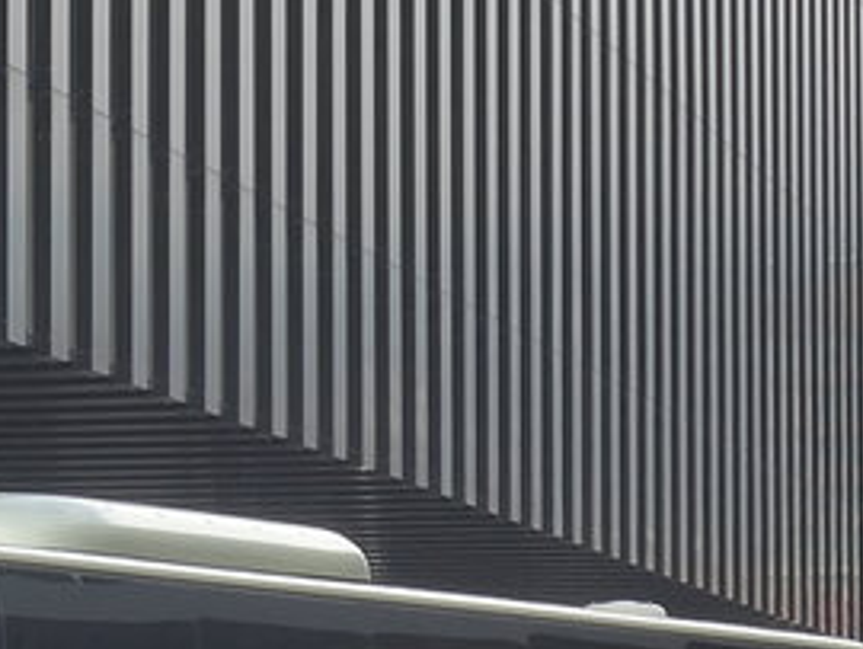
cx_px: 6
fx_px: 7311
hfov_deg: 6.7
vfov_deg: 5.1
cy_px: 480
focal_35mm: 293
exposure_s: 1/200
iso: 160
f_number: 3.9
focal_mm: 13.4
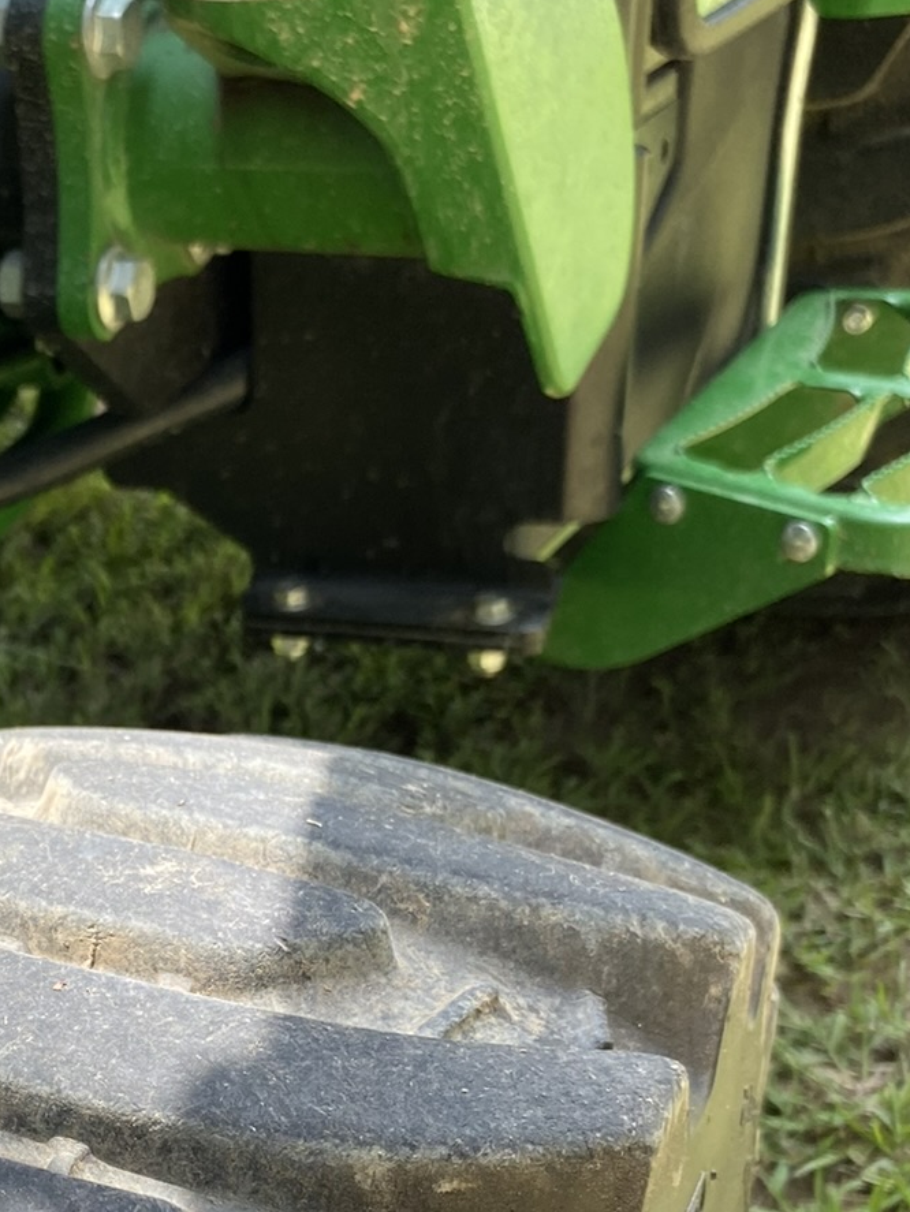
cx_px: -115
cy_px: 951
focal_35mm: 60
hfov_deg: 22.9
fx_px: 2102
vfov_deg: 31.4
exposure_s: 1/235
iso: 32
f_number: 1.8
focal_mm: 4.25
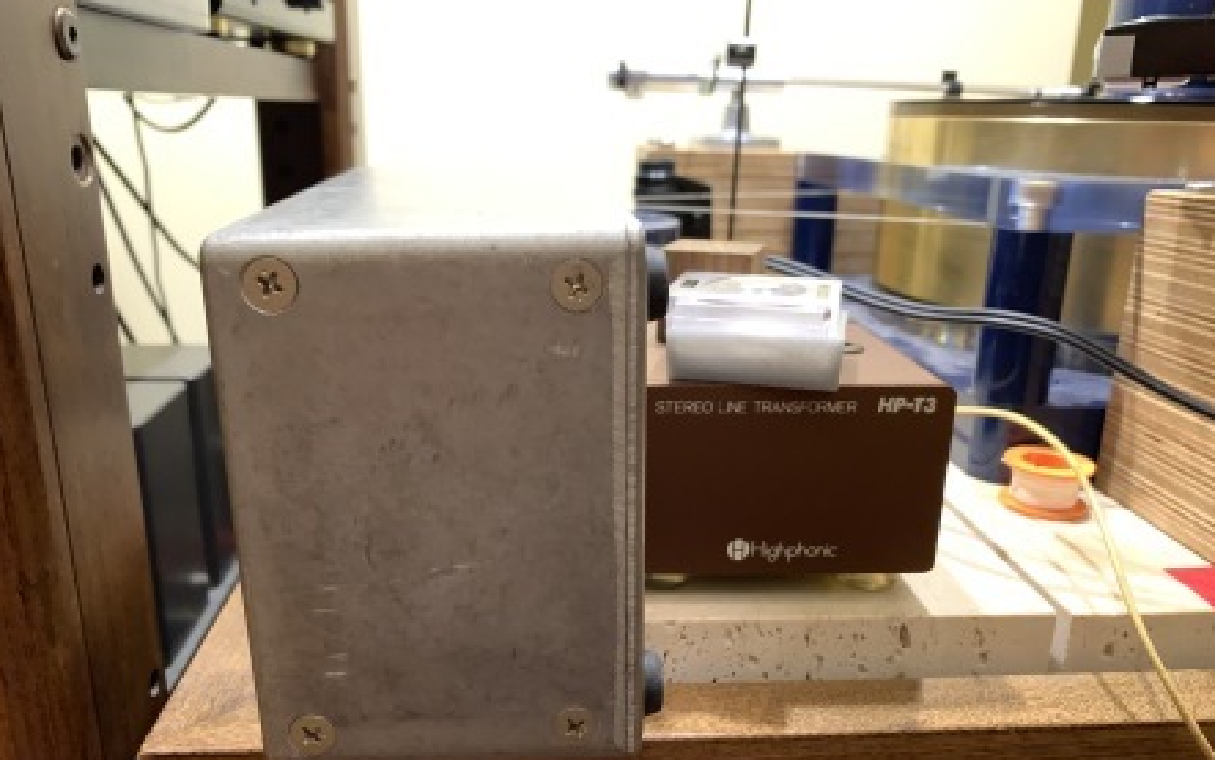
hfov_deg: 66.5
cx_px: 612
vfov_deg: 44.5
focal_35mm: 28
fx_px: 927
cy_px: 429
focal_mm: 4.25
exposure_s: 1/24
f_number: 1.8
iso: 640
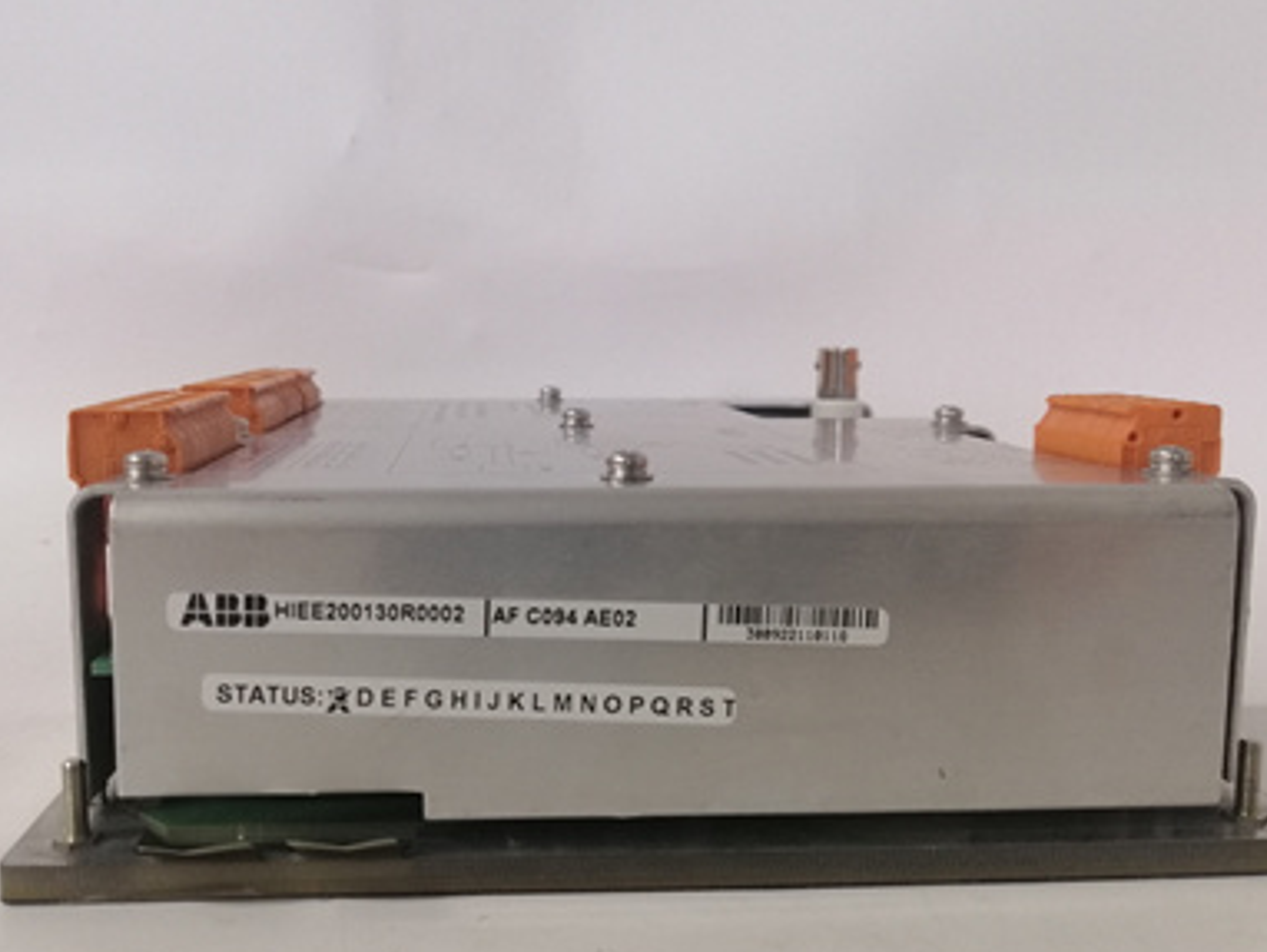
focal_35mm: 34
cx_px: 547
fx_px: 1245
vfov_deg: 41.8
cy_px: 479
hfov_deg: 53.8
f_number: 2.2
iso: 160
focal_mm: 3.81
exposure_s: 1/33.3
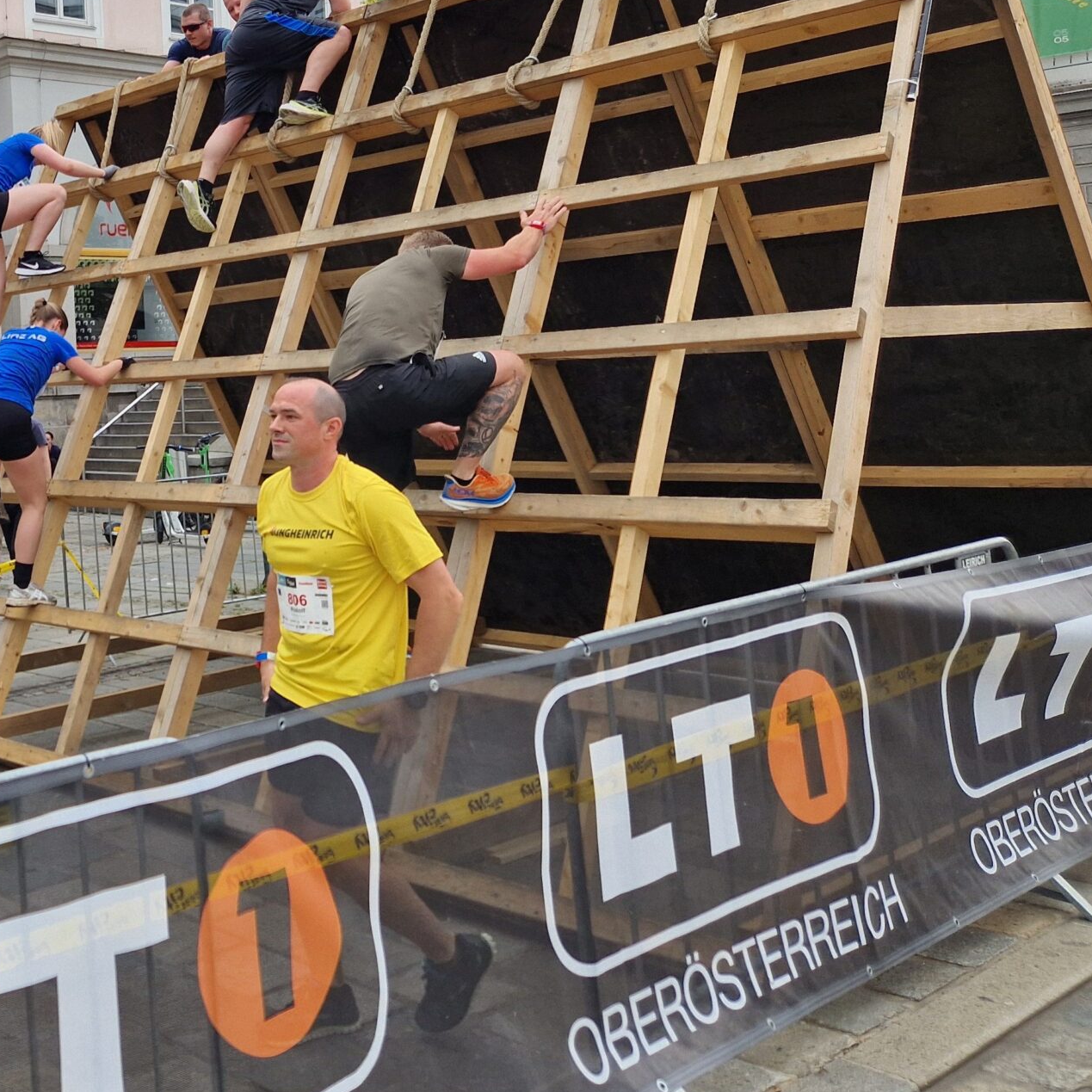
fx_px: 1463
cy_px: 312
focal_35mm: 41
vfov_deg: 40.1
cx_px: 16
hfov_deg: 37.0
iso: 50
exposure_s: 1/389
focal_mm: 5.4
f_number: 1.8
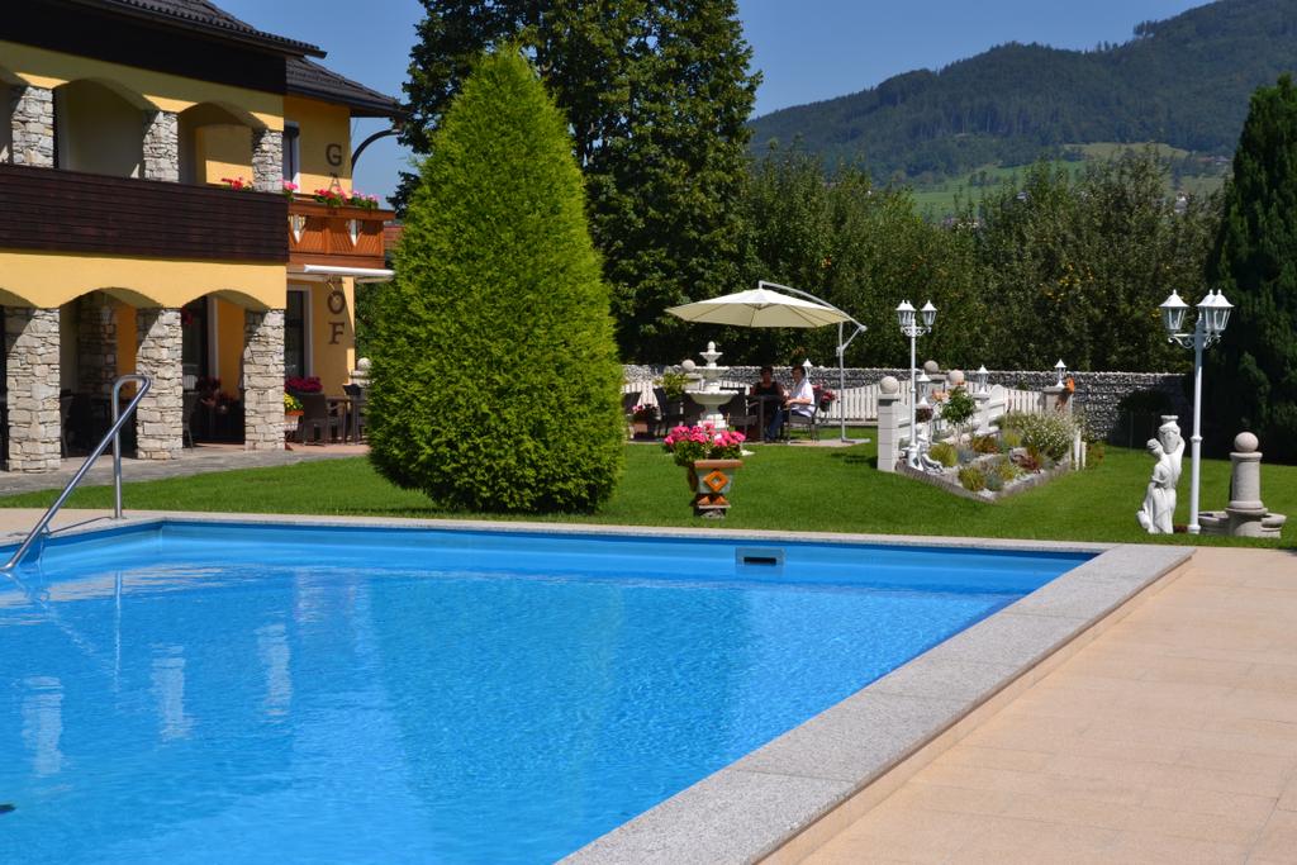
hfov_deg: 30.5
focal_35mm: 66
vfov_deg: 20.6
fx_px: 2378
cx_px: 648
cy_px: 432
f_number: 11
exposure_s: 1/200
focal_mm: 44
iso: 100
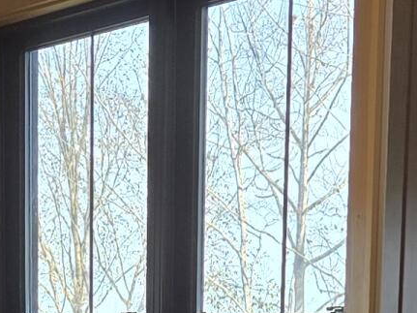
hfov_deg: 12.3
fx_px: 1927
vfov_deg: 8.5
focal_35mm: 160
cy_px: 748
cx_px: 173
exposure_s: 1/120
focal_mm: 5.4
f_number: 1.8
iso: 25
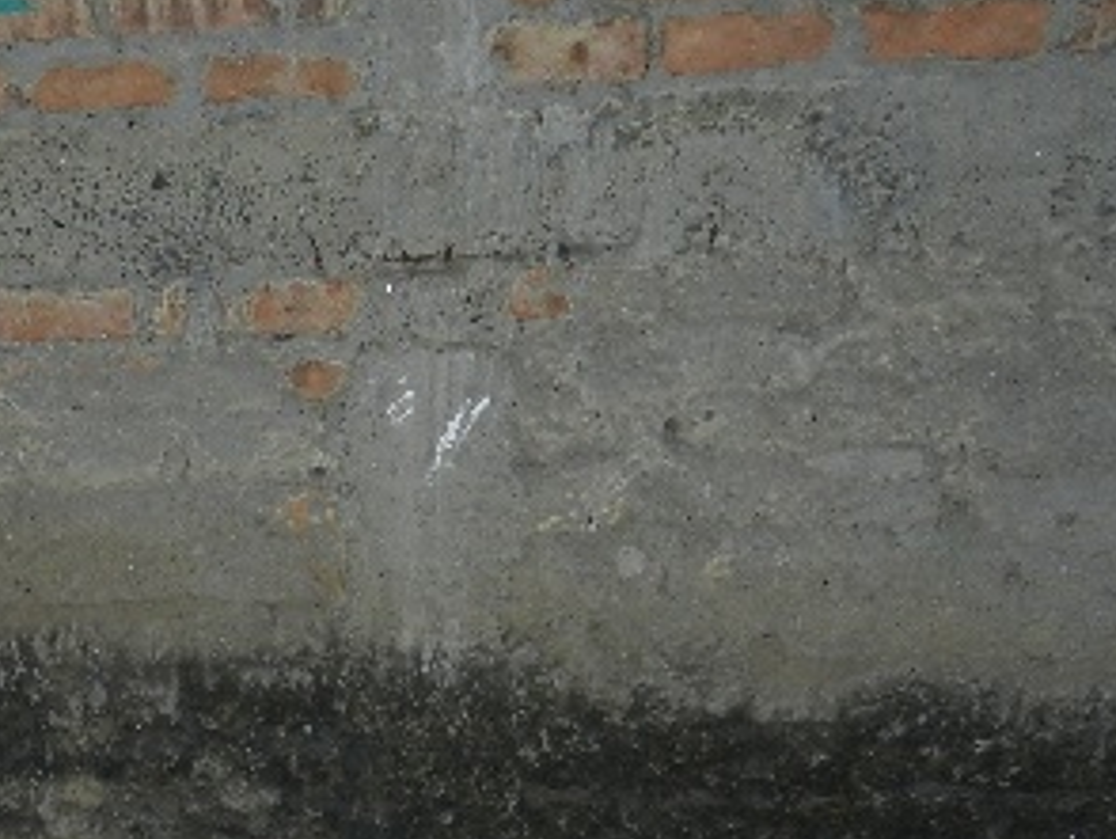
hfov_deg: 36.8
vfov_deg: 27.3
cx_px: 224
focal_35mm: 50
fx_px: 1613
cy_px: 866
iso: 200
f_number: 3.4
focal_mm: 4
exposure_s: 1/30
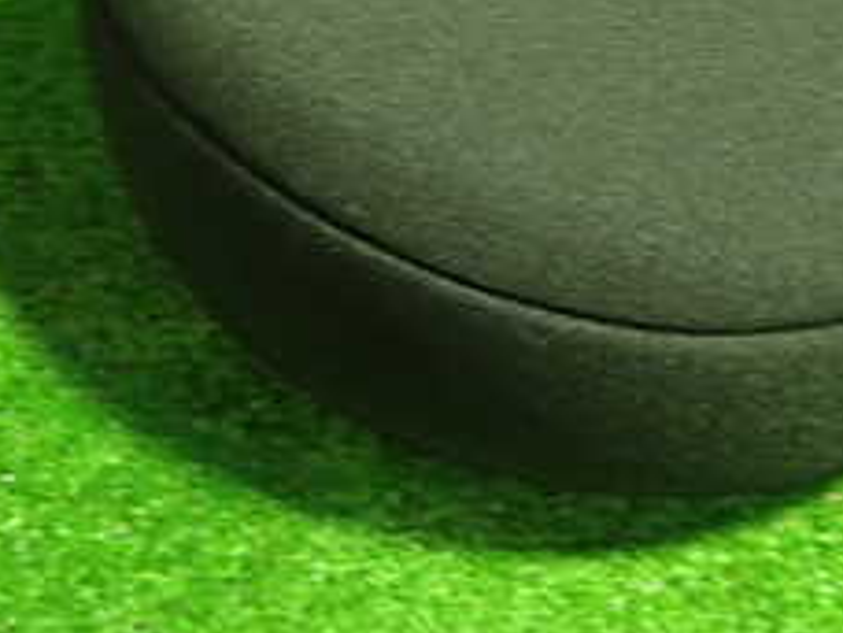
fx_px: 1924
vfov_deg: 17.9
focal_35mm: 79
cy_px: -96
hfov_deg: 24.4
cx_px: 651
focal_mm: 5.4
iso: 640
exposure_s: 1/30
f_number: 2.3
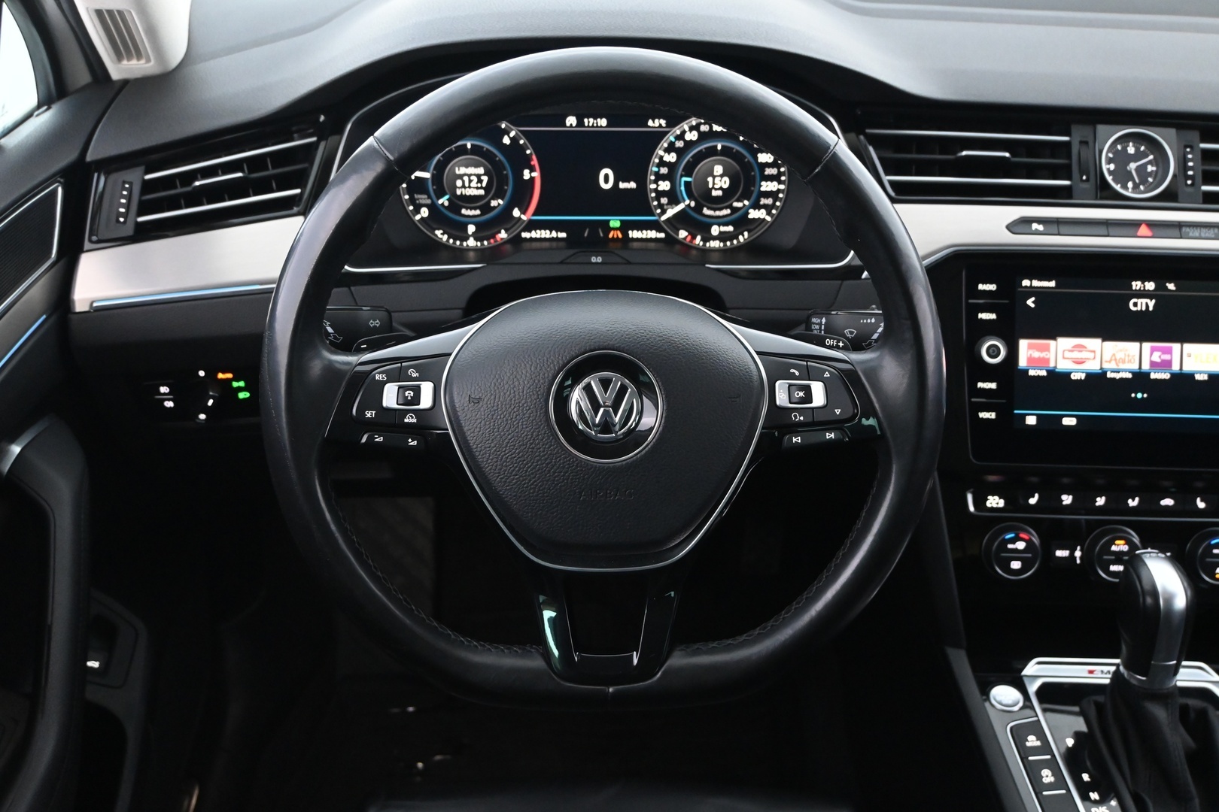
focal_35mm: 41
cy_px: 406
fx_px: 1397
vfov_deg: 32.4
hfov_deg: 47.2
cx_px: 610
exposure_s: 1/25
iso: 4000
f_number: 4.5
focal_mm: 27.5
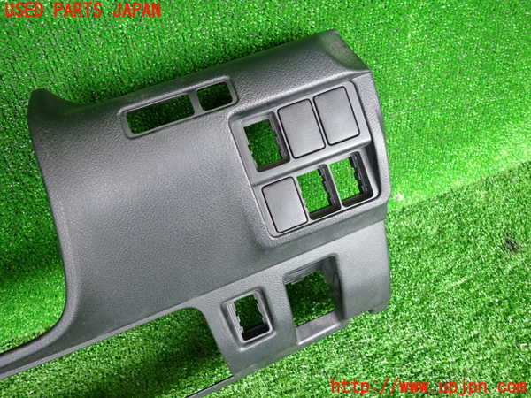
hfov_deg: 69.4
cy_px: 199
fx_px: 383
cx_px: 266
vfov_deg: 54.9
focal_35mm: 25
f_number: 2
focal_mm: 4.5
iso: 200
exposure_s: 1/60
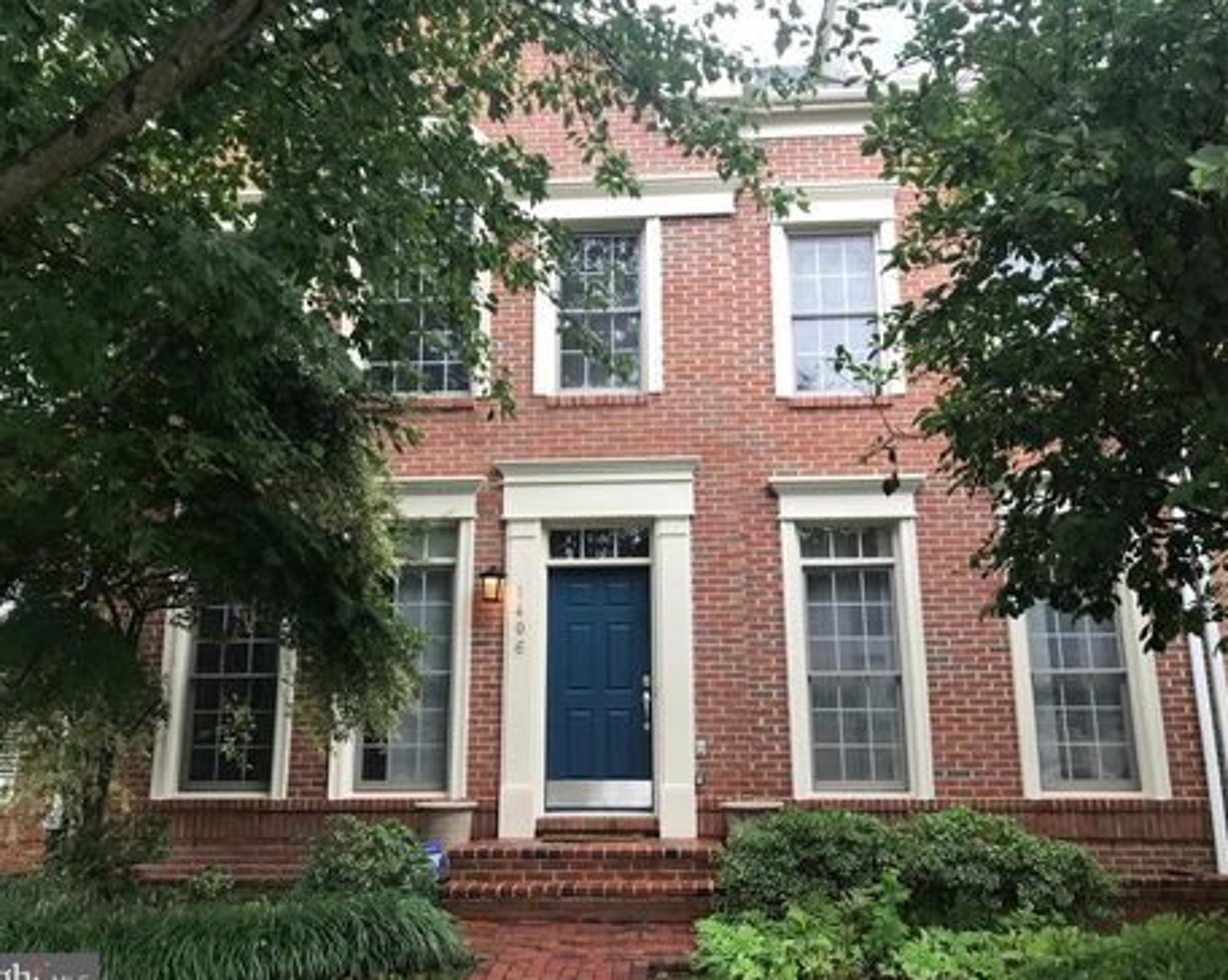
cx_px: 609
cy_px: 502
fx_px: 1089
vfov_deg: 48.4
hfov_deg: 58.8
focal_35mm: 30
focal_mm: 3.99
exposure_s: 1/120
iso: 32
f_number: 1.8
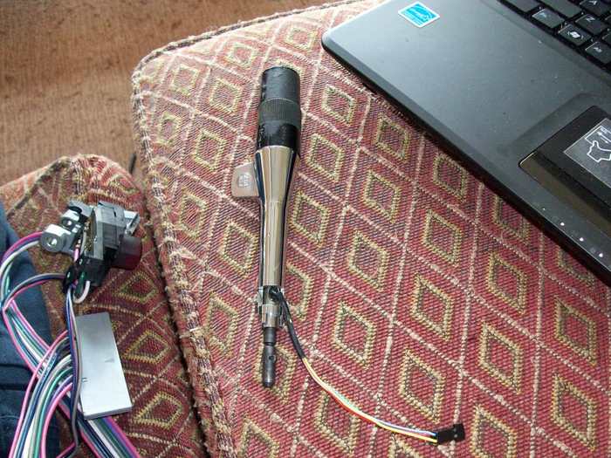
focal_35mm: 34
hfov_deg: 54.0
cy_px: 229
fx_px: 600
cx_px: 306
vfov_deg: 41.8
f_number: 2.8
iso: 160
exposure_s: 1/60
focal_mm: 5.7
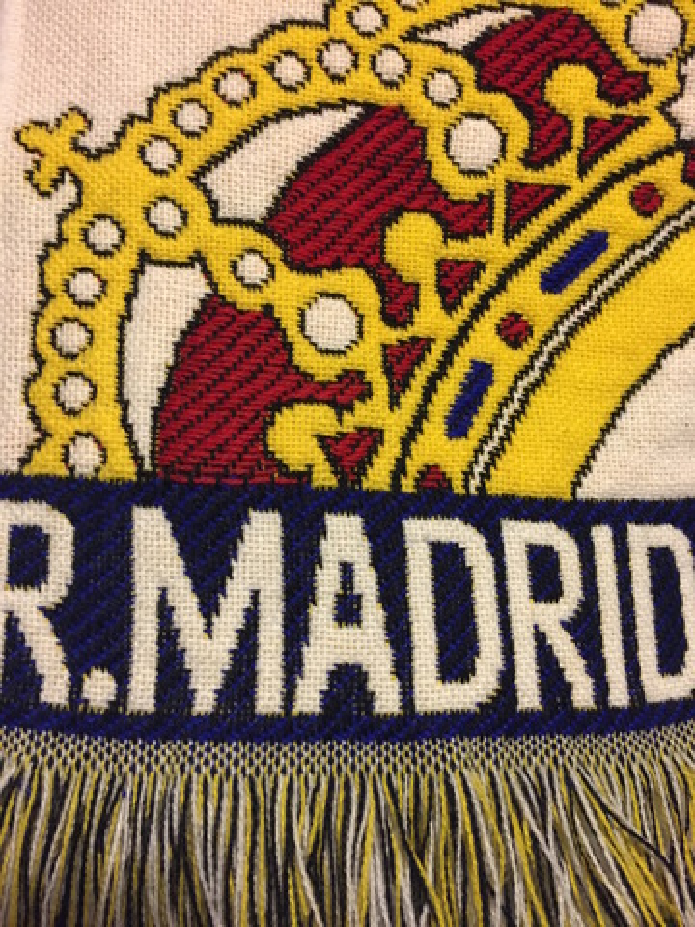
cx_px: 348
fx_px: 776
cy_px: 464
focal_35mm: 29
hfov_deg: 48.2
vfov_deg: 61.7
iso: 250
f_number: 2.2
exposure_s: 1/17
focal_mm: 4.15
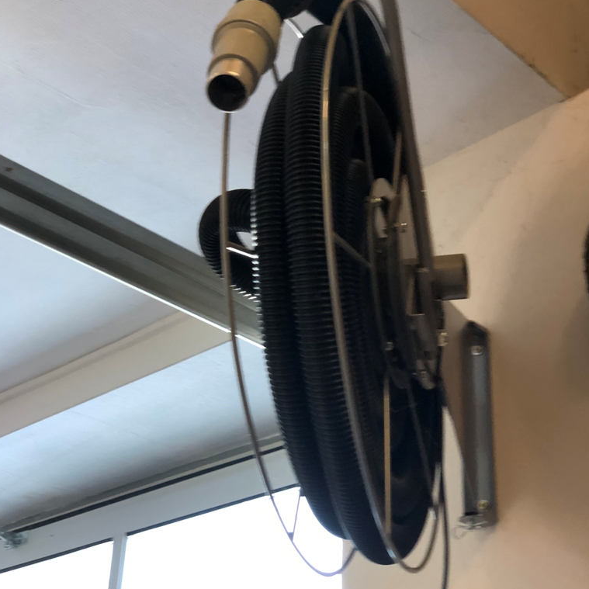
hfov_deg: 27.7
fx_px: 1194
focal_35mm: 62
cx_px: 293
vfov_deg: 27.7
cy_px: 303
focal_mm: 6
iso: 125
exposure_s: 1/33
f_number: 2.4
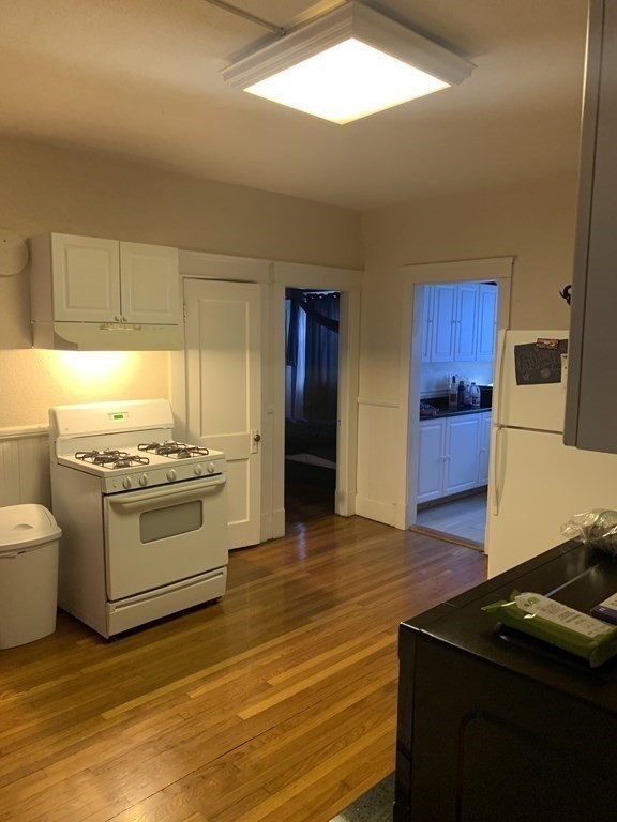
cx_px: 308
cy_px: 411
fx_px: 618
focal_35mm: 26
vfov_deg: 67.3
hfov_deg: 53.1
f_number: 1.8
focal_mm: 4.25
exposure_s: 1/40
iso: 250
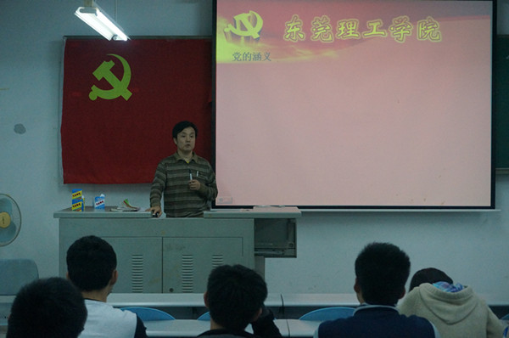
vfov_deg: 22.5
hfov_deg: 33.4
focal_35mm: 60
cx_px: 254
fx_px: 847
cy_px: 169
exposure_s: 1/160
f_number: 5.6
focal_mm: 40
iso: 3200
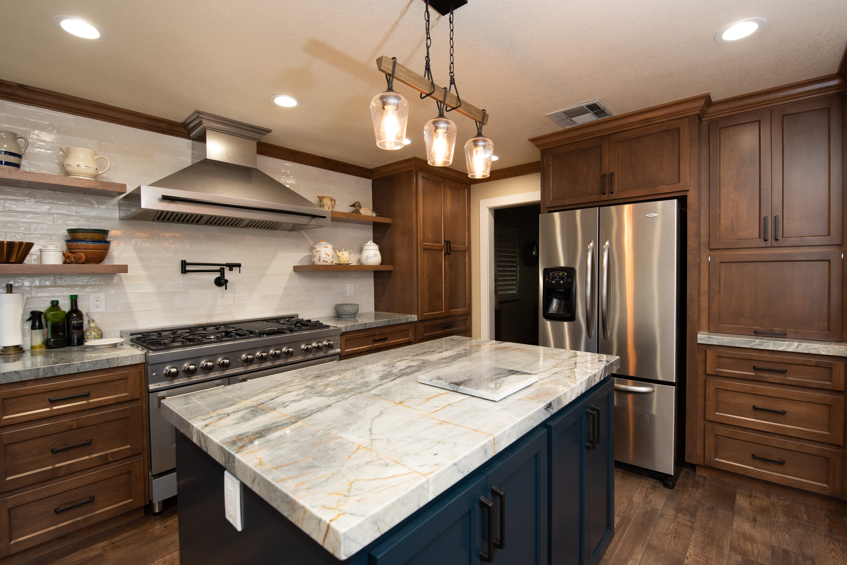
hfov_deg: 100.4
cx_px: 424
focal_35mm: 15
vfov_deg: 77.4
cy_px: 282
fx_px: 353
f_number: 4.5
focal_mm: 15
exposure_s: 1/60
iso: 800
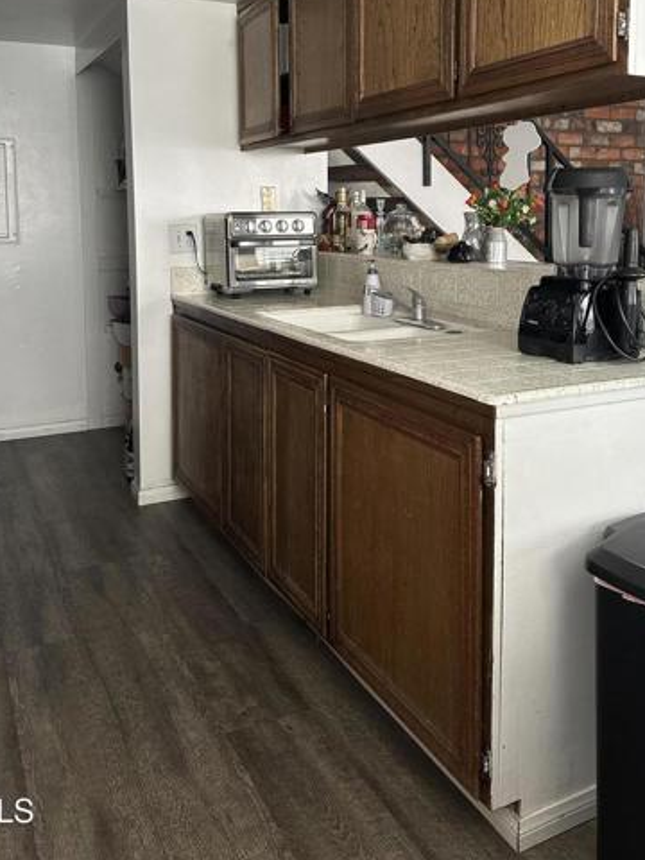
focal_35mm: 32
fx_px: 795
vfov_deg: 55.7
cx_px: 349
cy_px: 290
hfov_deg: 44.1
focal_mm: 6.86
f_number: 1.78
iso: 250
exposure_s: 1/60
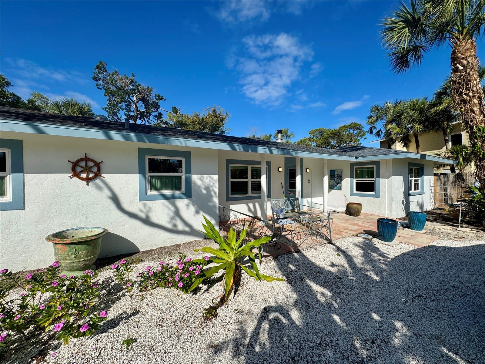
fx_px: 196
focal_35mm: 14
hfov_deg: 102.1
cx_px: 242
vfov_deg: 85.7
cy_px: 182
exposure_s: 1/3390
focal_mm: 2.22
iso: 50
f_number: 2.2
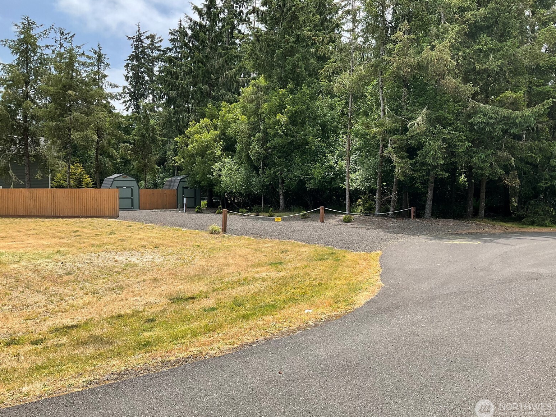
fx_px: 482
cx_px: 281
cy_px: 208
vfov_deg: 46.8
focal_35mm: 30
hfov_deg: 60.0
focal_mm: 3
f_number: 1.8
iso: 25
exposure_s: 1/1412
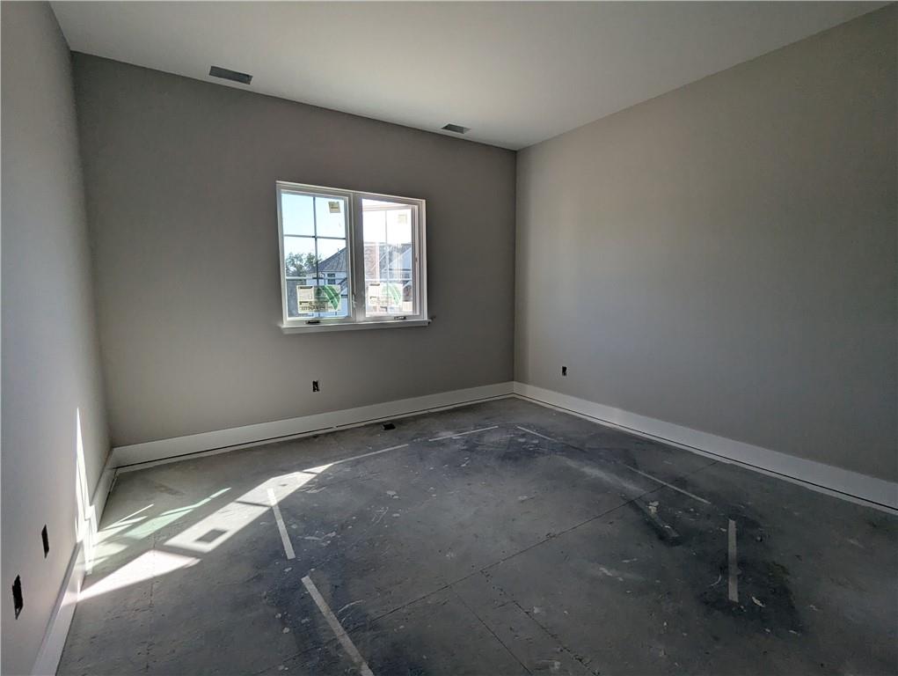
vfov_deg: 78.2
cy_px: 338
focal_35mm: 16
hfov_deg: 94.4
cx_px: 449
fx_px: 416
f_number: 2.2
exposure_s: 1/646
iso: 66
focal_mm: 2.35
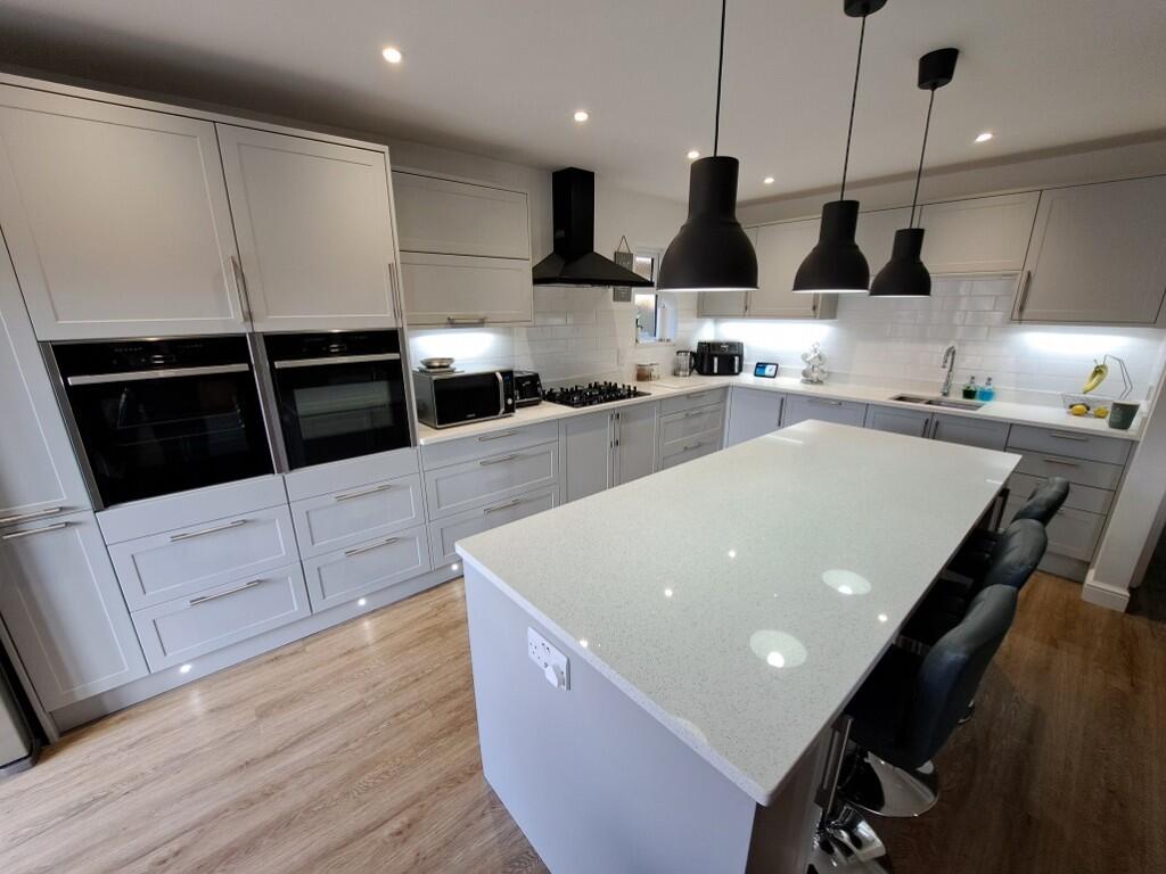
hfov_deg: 106.2
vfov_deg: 89.9
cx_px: 583
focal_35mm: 13
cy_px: 437
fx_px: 438
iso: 100
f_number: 2.2
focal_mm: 1.74
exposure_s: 1/50
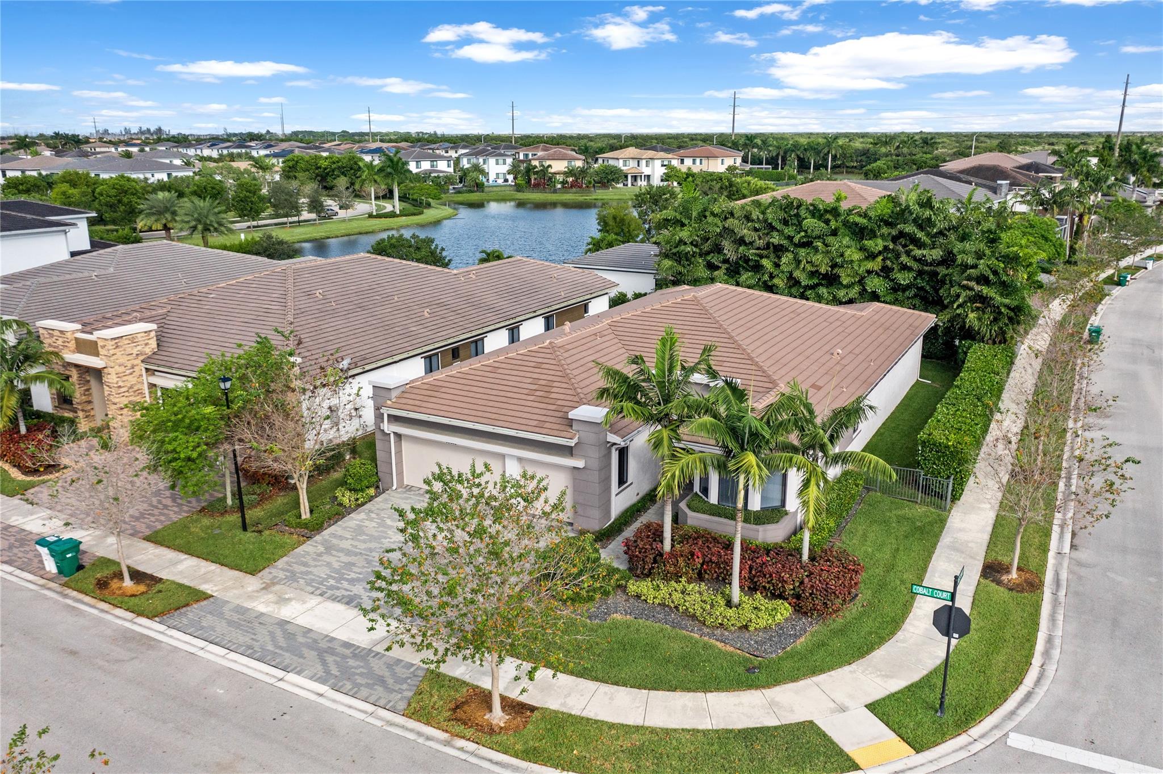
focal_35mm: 28
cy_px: 387
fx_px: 904
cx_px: 582
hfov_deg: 65.5
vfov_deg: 46.4
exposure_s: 1/4000
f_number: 2.8
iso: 400
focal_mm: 10.26
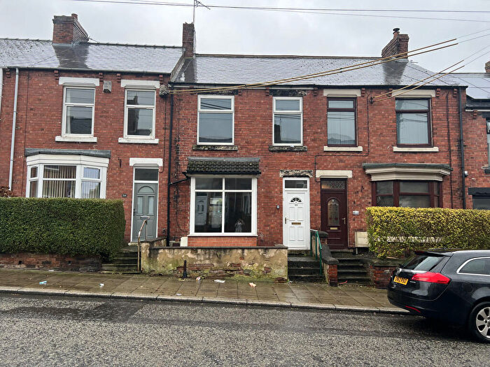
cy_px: 184
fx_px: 368
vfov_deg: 53.1
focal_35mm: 26
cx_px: 245
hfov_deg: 67.3
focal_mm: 5.7
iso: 40
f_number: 1.5
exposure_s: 1/191
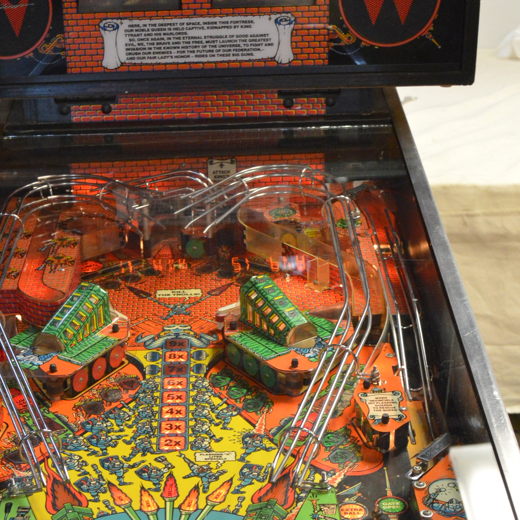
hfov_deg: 22.4
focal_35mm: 77
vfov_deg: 22.1
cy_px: 428
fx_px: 1308
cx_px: 182
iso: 1600
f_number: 5.6
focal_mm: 27
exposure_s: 1/50
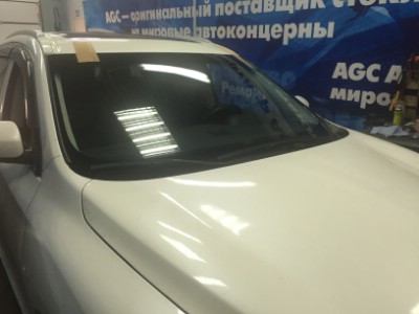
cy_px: 157
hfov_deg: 61.7
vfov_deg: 48.2
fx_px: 351
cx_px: 210
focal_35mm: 29
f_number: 2.2
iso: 64
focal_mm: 4.15
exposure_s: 1/33
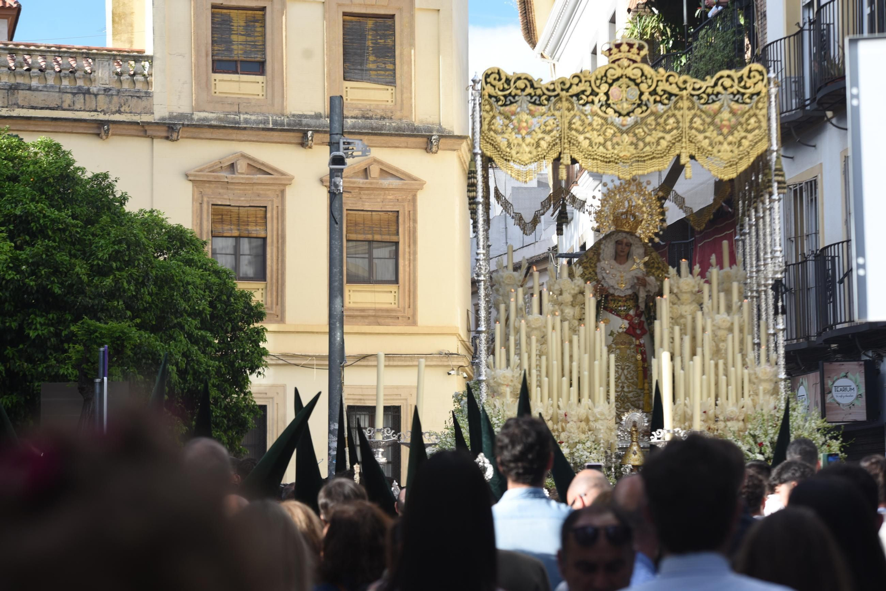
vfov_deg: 13.7
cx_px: 443
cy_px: 296
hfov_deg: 20.4
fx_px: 2462
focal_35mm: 100
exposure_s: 1/160
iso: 100
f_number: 5
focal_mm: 100
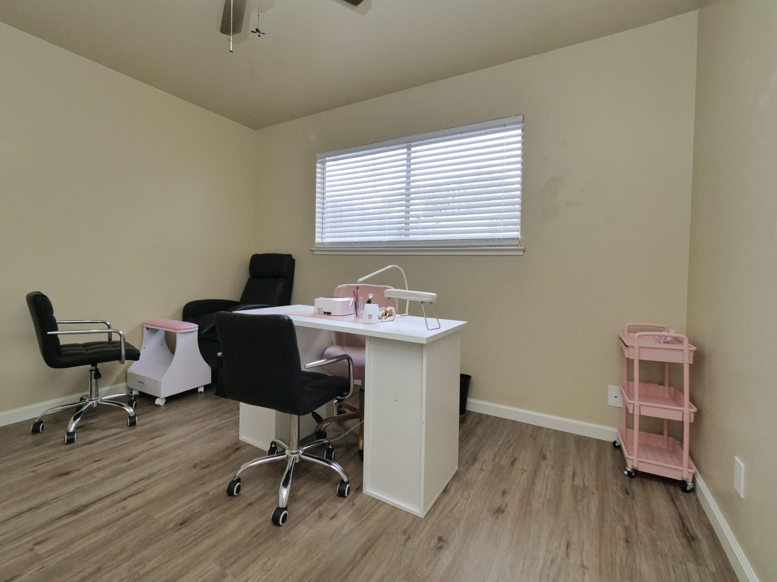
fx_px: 337
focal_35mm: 15
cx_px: 374
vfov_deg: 81.7
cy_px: 275
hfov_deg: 98.1
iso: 800
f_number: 5.6
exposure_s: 1/160
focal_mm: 7
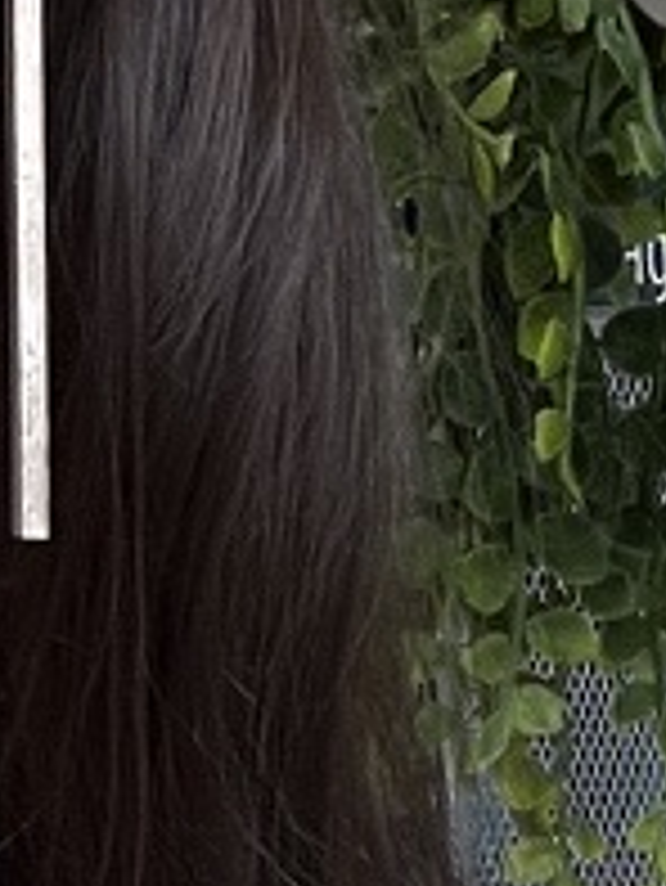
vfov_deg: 12.6
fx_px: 3998
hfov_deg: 8.5
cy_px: 598
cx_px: -1044
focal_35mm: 156
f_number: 2.2
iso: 100
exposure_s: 1/60
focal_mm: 2.71
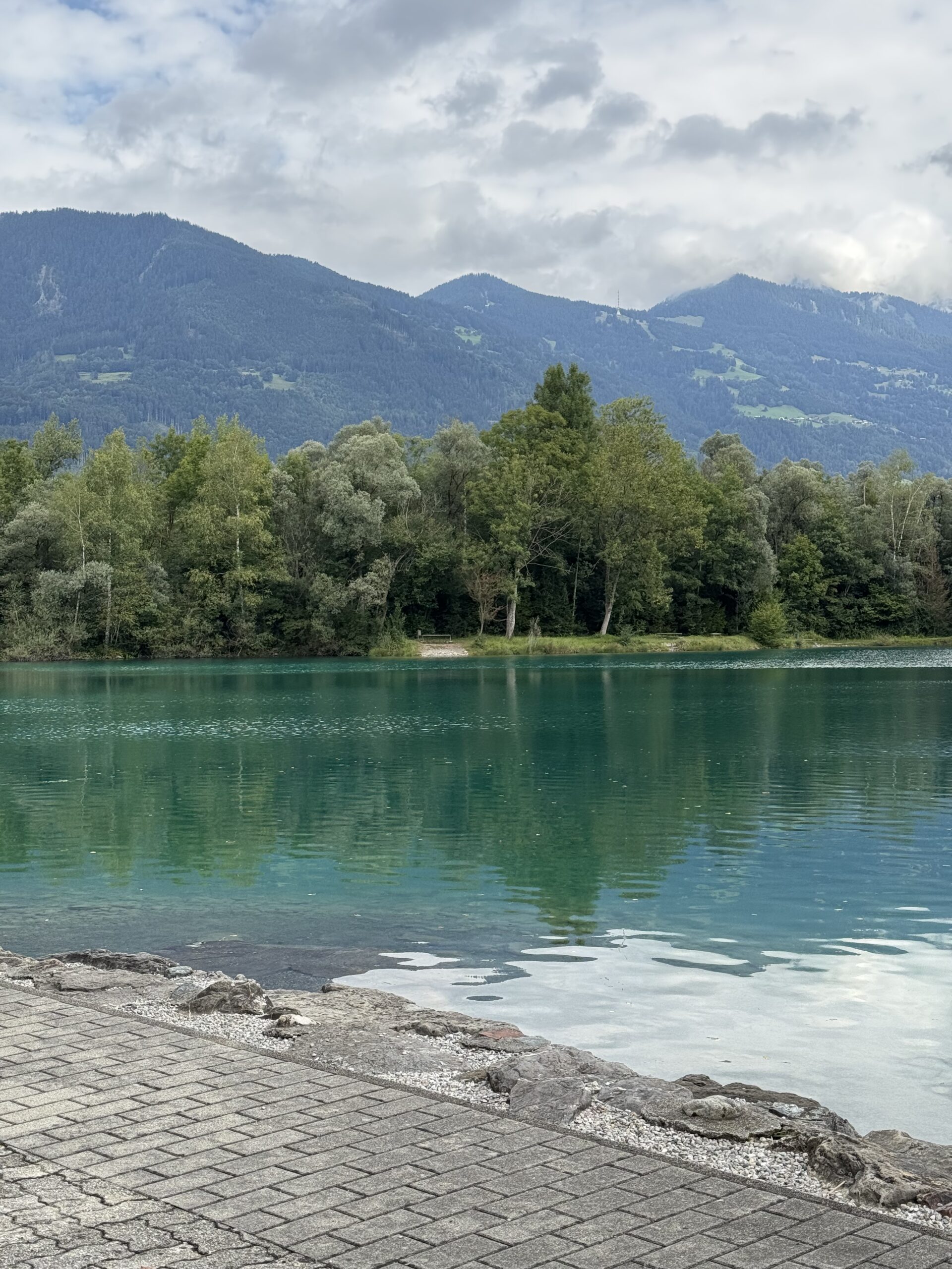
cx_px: 476
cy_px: 634
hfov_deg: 30.3
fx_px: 1760
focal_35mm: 48
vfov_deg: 39.7
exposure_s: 1/2833
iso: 64
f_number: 1.78
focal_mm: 6.76
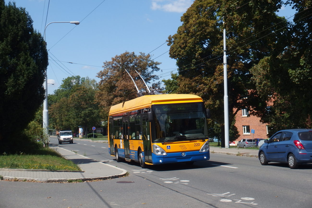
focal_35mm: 62
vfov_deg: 21.9
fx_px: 537
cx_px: 156
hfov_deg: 32.4
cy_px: 104
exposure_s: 1/800
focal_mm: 11.1
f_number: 5
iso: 100
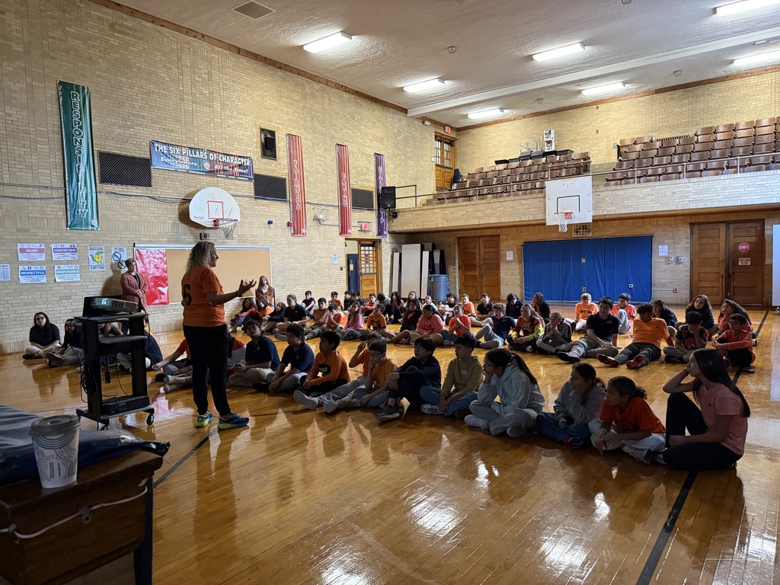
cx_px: 390
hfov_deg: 71.6
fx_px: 541
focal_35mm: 24
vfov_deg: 56.8
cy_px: 292
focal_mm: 6.76
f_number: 1.78
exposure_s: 1/60
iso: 640
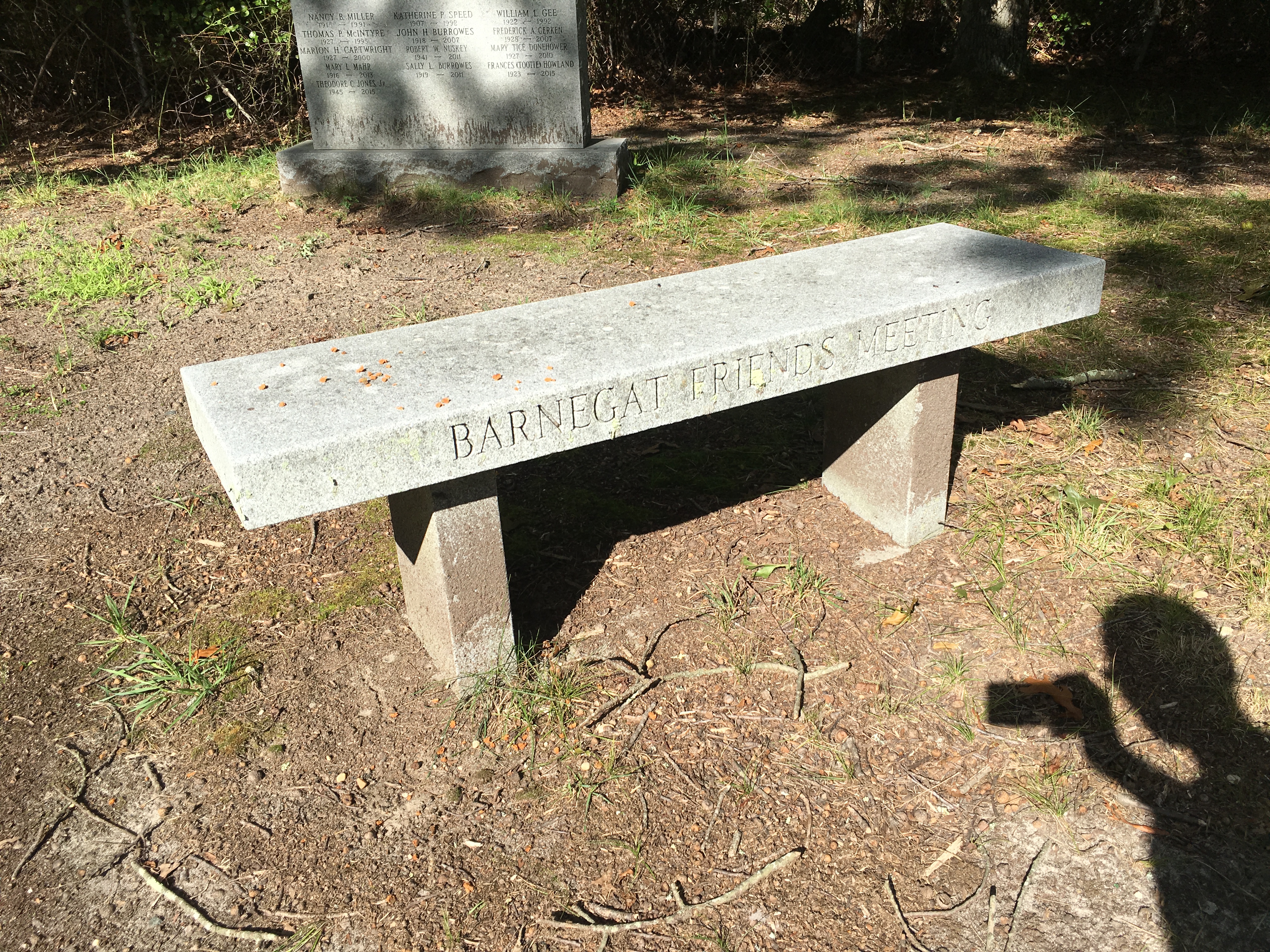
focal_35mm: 29
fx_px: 1064
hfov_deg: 61.7
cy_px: 476
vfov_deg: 48.2
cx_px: 635
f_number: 2.2
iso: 25
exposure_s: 1/1350
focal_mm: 4.15
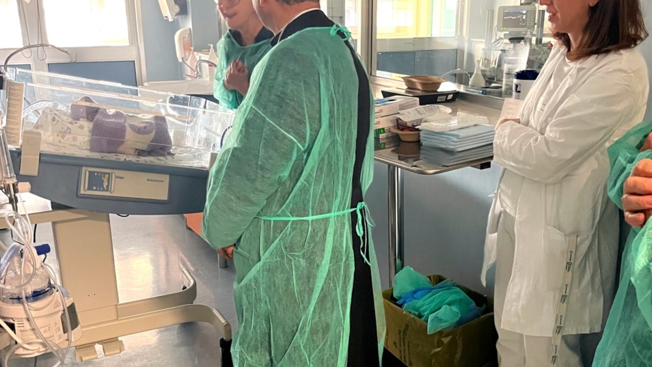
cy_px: 208
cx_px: 327
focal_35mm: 38
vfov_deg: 31.2
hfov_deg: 52.8
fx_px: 657
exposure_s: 1/33
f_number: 1.6
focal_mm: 5.1
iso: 640
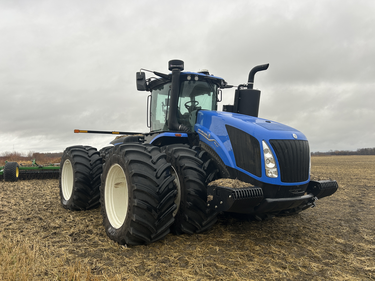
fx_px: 282
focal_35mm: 26
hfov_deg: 67.3
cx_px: 188
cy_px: 140
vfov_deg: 53.1
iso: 40
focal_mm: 5.7
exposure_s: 1/274
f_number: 1.5
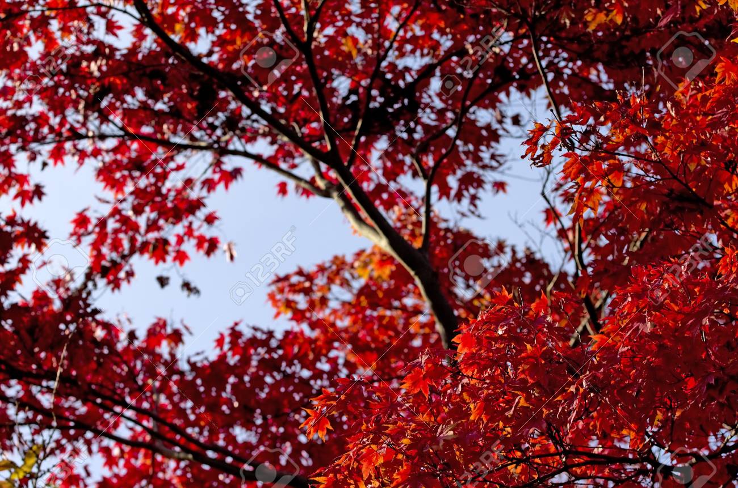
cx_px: 369
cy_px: 244
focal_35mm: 105
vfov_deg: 13.0
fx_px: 2148
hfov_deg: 19.5
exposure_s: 1/1000
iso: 160
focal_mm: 70
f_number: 4.5
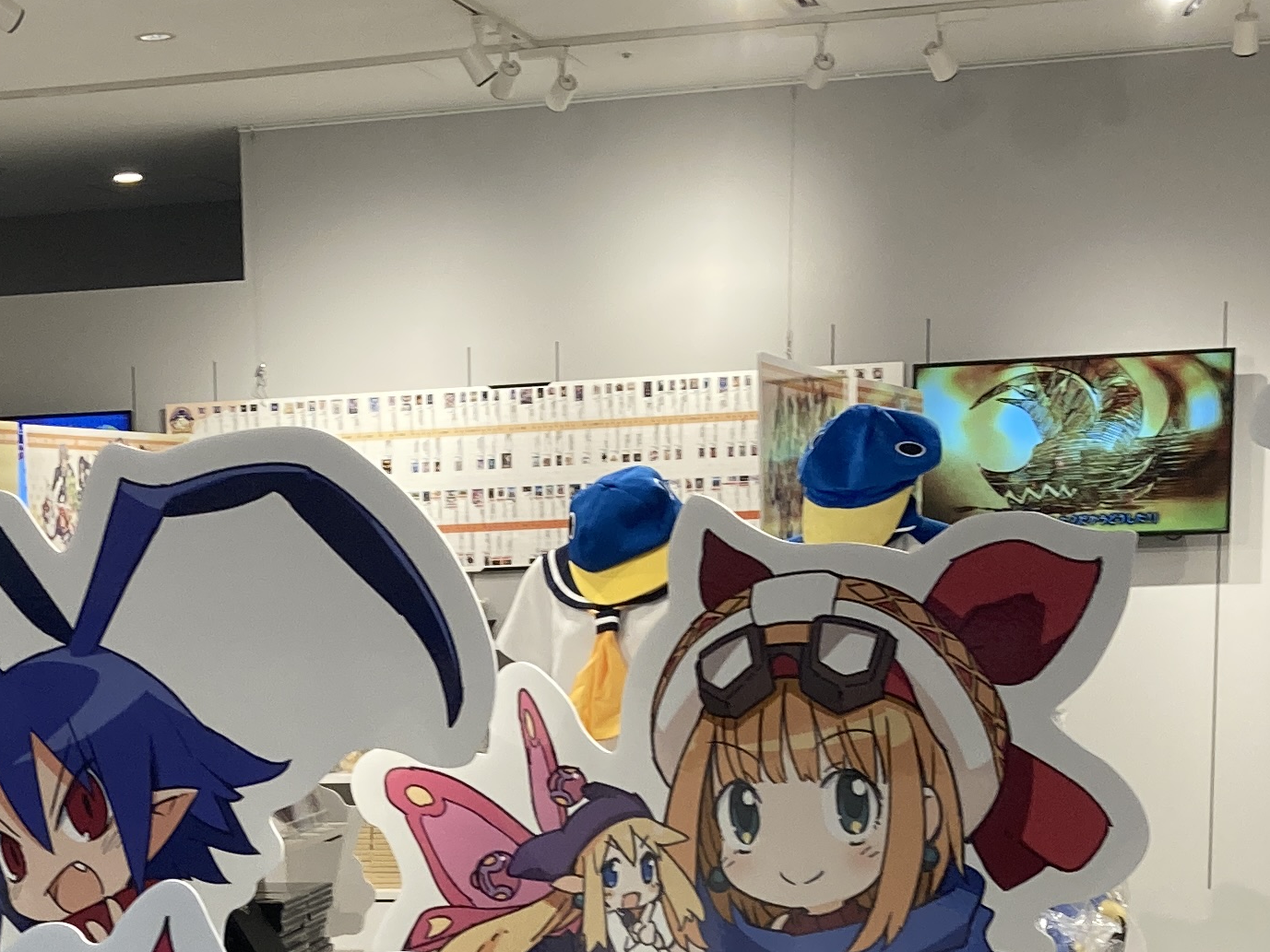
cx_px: 211
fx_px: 3009
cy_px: 1136
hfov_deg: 23.4
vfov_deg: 17.2
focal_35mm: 82
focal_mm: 3.99
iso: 50
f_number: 1.8
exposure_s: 1/100
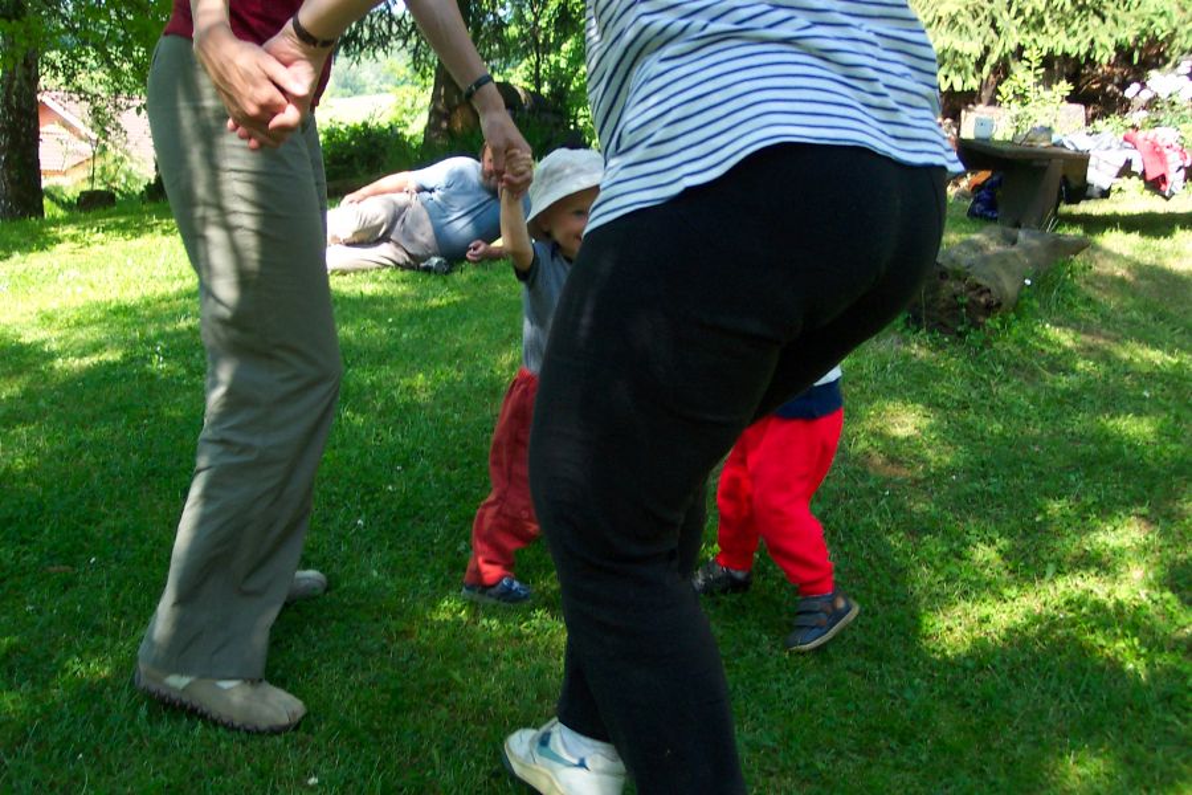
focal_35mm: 38
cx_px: 596
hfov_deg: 50.7
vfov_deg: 35.1
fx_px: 1258
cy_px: 398
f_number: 2.8
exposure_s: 1/250
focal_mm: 8
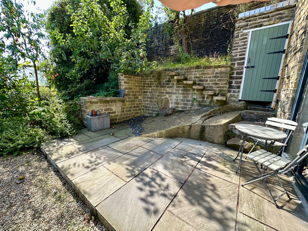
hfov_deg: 102.1
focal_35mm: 14
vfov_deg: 85.7
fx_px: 125
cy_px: 116
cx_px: 154
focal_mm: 2.22
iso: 40
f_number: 2.2
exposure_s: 1/225
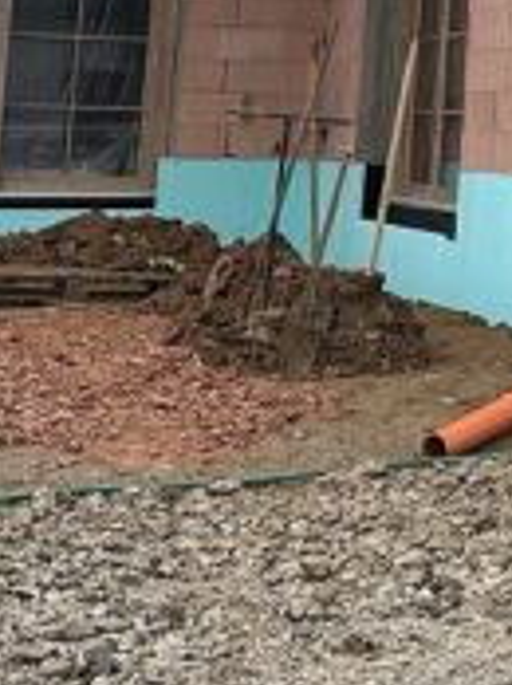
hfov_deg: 12.8
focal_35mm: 106
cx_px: 874
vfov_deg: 17.4
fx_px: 2096
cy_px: -209
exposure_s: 1/86
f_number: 1.78
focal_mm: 6.86
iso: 250
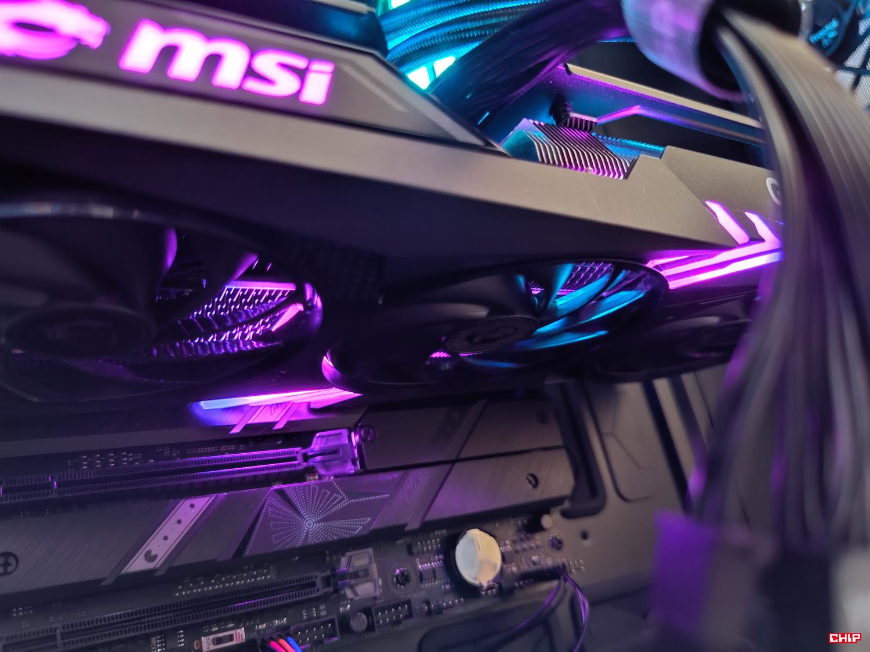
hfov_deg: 69.4
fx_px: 628
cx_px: 435
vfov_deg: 54.9
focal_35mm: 25
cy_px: 326
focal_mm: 6.78
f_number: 1.85
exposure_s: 1/9
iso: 777
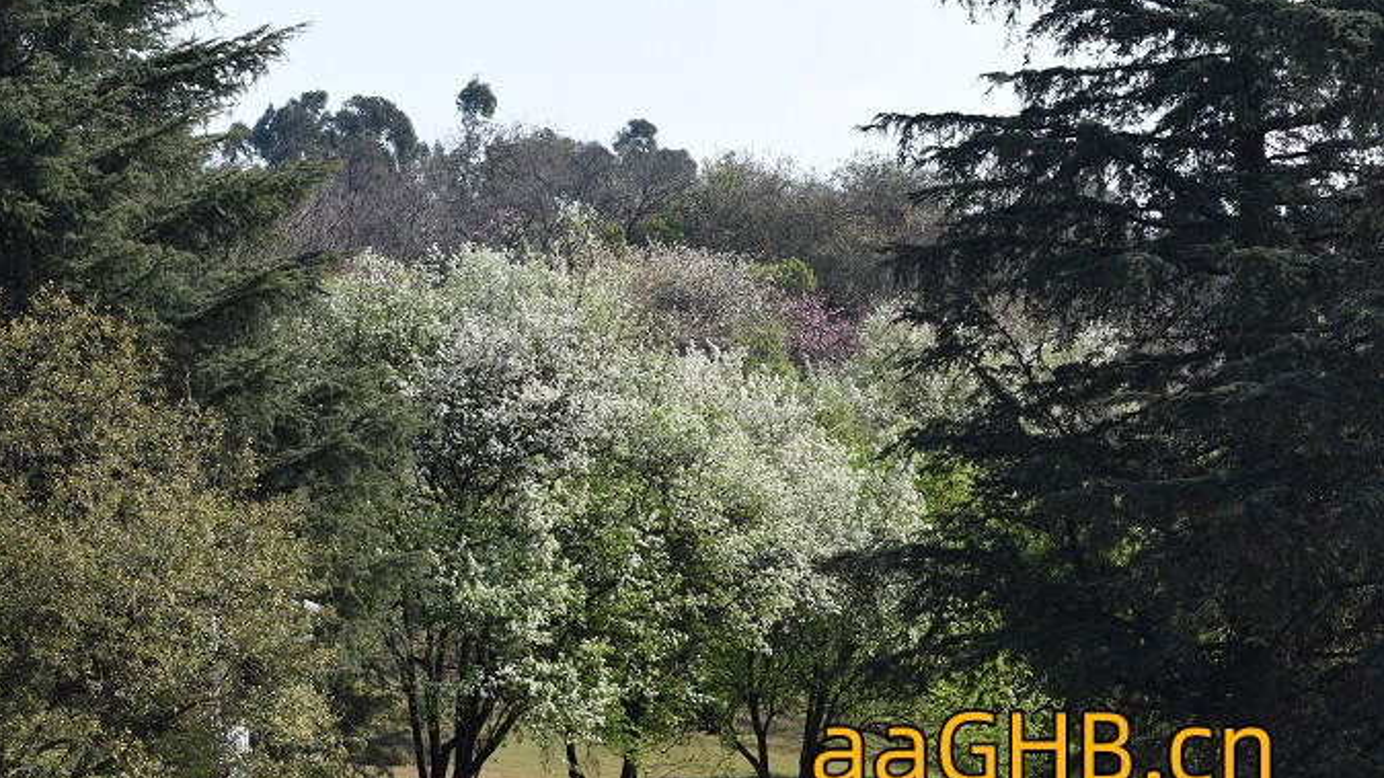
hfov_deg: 19.3
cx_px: 692
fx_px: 4073
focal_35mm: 111
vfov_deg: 10.9
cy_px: 375
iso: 100
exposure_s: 1/250
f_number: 8
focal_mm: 105
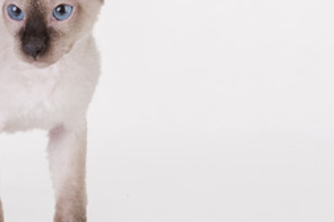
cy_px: 30
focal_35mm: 494
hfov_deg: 4.2
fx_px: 4577
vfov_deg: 2.8
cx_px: -147
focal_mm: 160
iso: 100
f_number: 9
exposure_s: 1/125
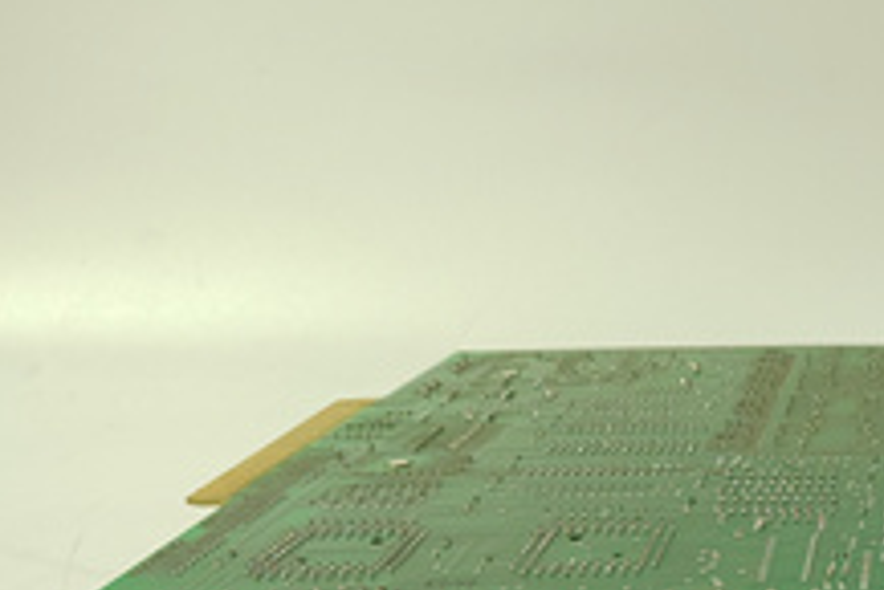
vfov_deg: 23.0
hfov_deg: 32.0
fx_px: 1351
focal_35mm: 55
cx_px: 970
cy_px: 665
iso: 1528
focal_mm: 5.52
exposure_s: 1/50
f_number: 1.9
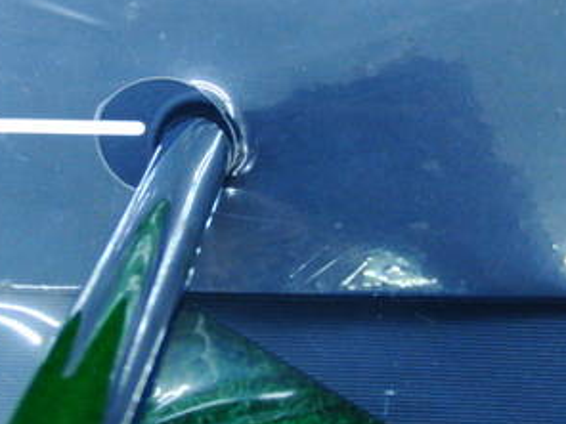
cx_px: 247
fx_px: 1308
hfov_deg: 24.4
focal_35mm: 80
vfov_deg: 18.4
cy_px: 138
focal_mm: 6.42
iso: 400
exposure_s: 1/40
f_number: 3.6
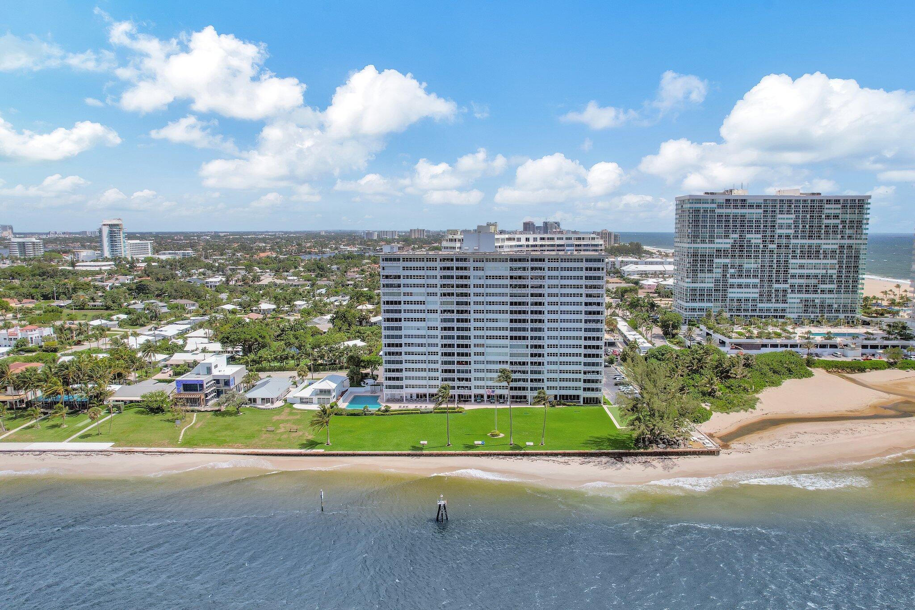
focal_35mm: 22
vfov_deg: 57.2
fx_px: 559
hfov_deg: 78.6
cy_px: 305
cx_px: 458
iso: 120
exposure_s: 1/4000
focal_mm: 8.38
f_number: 2.8
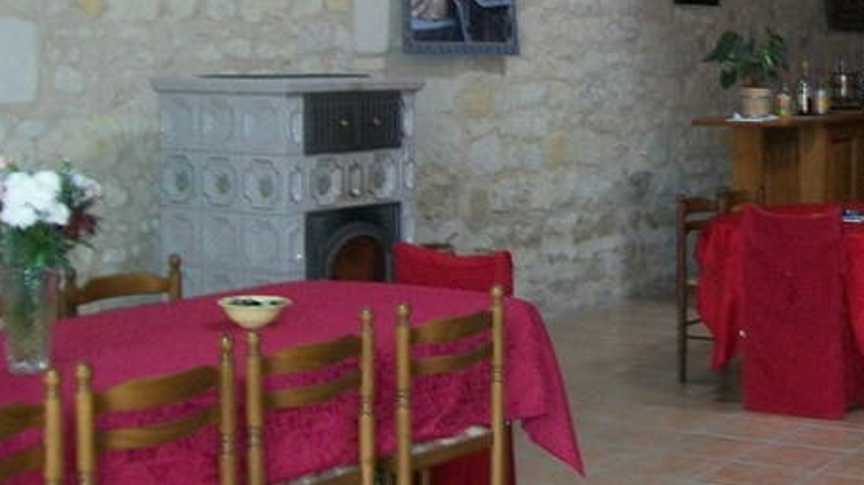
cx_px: 712
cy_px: 83
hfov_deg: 30.1
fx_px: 1557
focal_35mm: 68
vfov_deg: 17.5
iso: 160
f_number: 2.7
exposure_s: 1/60
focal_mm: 6
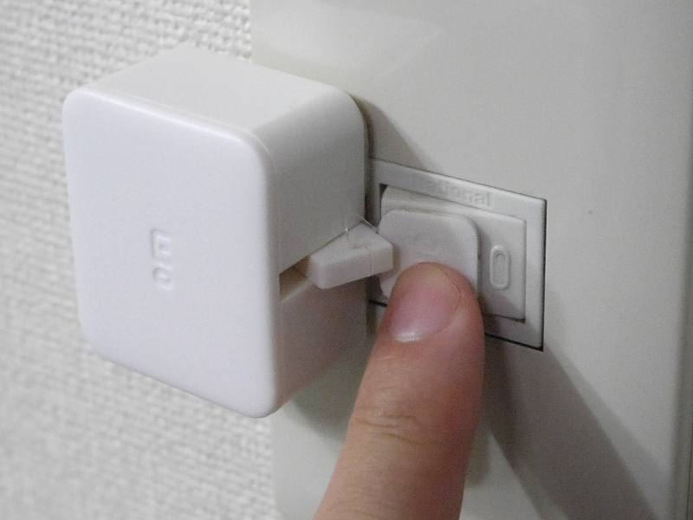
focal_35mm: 64
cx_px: 346
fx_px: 1281
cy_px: 260
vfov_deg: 22.9
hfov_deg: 30.3
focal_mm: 32
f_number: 5.6
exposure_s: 1/60
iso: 3200
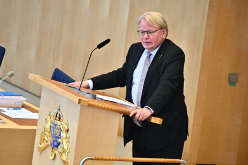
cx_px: 124
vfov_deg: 2.8
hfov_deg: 4.2
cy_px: 82
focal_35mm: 490
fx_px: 3375
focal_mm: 490
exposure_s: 1/250
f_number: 6.3
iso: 4000
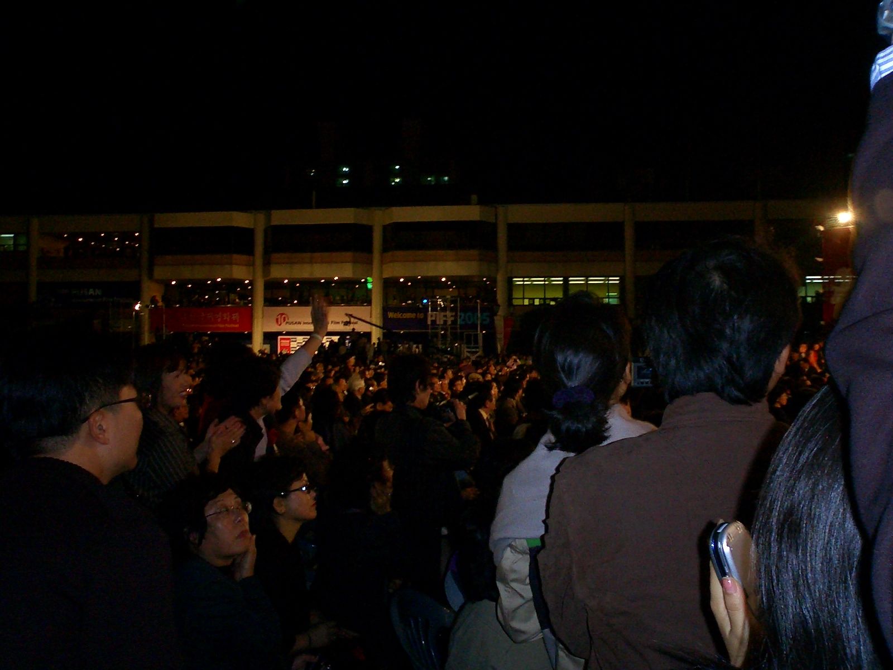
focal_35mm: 37
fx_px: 955
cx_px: 446
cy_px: 335
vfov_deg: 38.7
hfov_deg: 50.1
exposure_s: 1/40
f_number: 3.5
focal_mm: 5.6
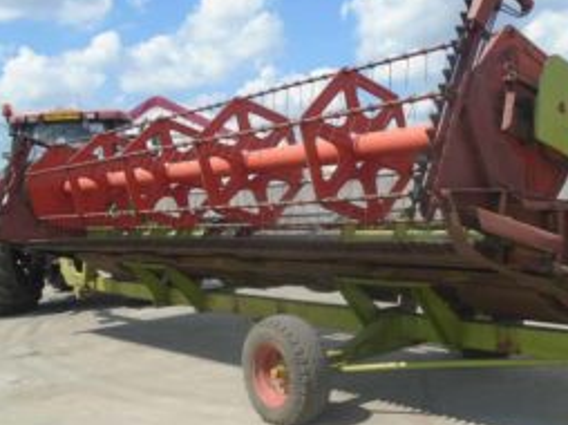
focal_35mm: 41
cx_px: 373
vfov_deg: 35.0
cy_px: 248
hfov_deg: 45.2
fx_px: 672
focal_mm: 4.6
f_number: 8
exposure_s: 1/200
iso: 100
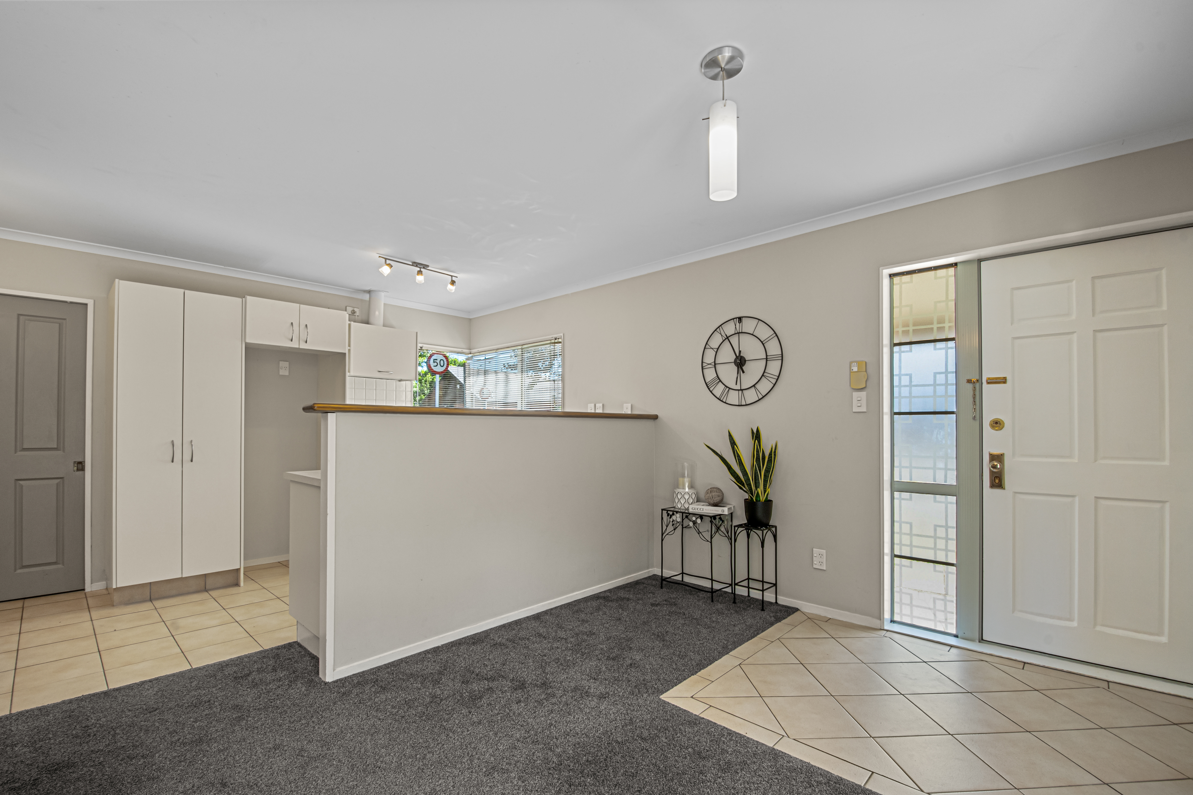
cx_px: 596
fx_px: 497
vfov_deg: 77.3
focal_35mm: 15
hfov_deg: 100.4
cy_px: 398
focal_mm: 10
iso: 320
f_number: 11
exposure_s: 1/6
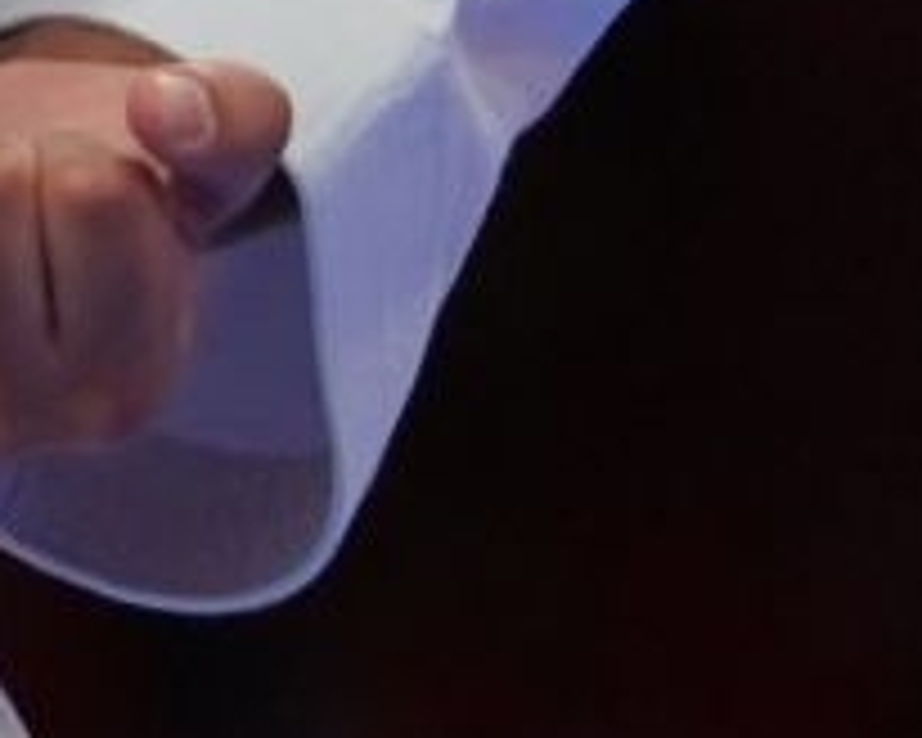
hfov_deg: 0.6
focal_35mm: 3466
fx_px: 94579
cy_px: -1616
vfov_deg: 0.4
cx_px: -648
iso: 1250
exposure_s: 1/500
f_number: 4
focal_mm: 280
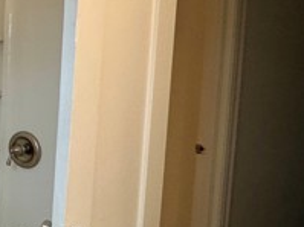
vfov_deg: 32.0
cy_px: 87
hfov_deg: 28.9
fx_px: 395
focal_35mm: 45
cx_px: -139
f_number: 2.2
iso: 200
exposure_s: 1/60
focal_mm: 2.22
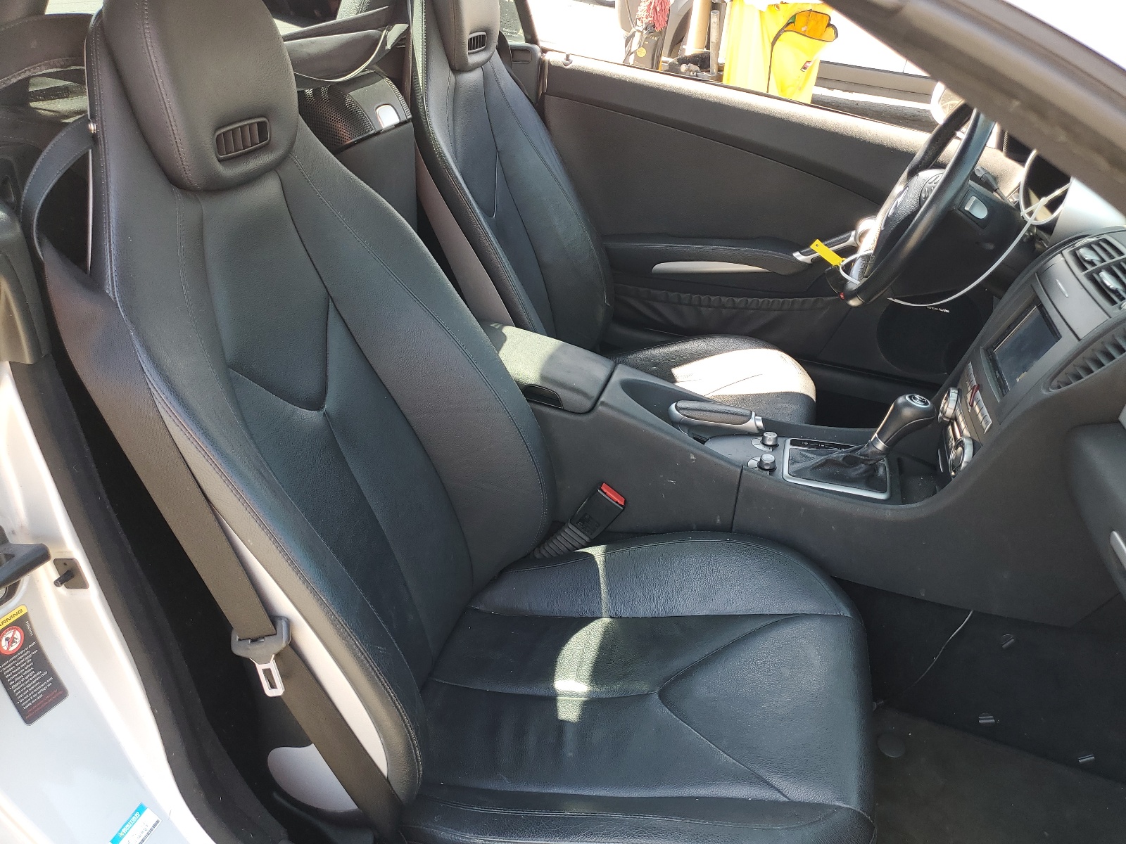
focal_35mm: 26
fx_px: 846
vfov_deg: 53.1
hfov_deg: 67.3
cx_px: 563
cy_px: 422
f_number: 1.5
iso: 50
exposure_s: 1/167
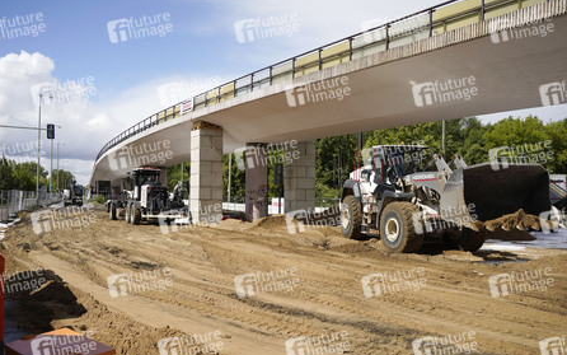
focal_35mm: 35
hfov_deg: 55.3
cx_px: 284
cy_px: 187
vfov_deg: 36.3
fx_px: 541
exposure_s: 1/2000
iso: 320
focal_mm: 34
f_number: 6.3
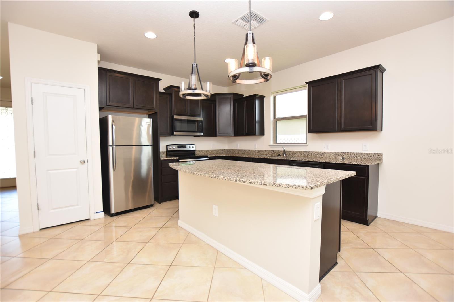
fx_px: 189
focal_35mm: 15
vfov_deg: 77.3
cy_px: 151
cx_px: 227
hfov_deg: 100.4
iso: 220
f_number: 4
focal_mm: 10
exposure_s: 1/60
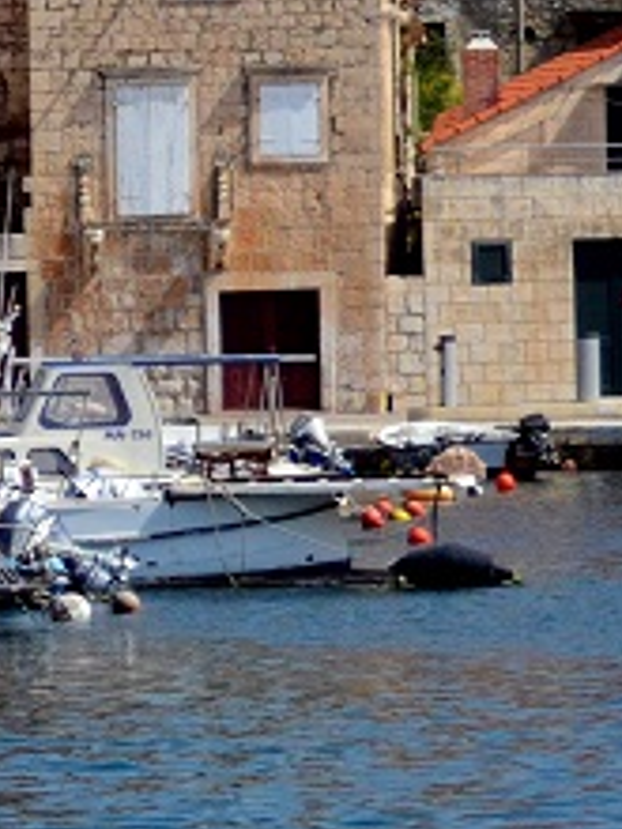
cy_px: -179
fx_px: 10973
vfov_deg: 4.3
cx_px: -1091
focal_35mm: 458
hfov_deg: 3.2
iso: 800
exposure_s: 1/8000
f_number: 4.5
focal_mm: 70
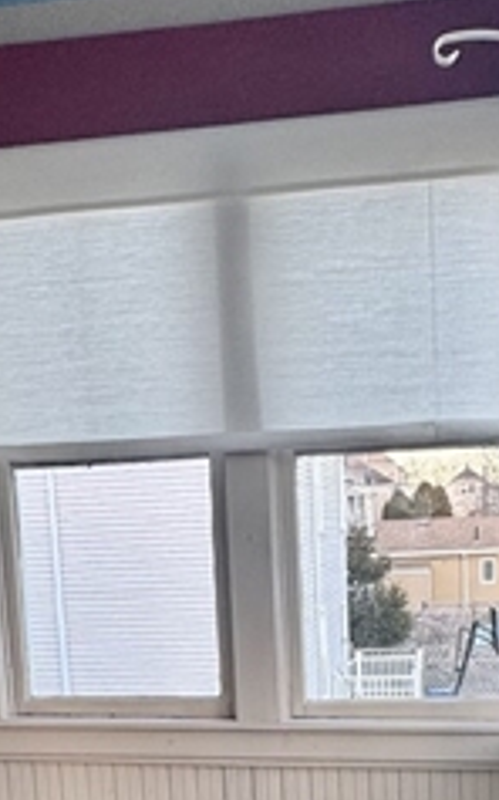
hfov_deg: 26.9
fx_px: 1045
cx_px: 246
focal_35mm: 48
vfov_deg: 39.2
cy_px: 702
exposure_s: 1/99
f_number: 2.2
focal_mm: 2.22
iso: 100
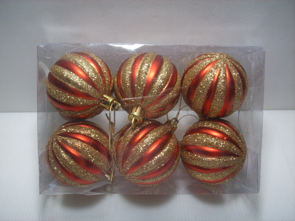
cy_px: 110
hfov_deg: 47.9
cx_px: 148
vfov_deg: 36.8
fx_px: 332
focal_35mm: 39
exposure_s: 1/45
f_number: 3.5
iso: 100
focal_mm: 6.6
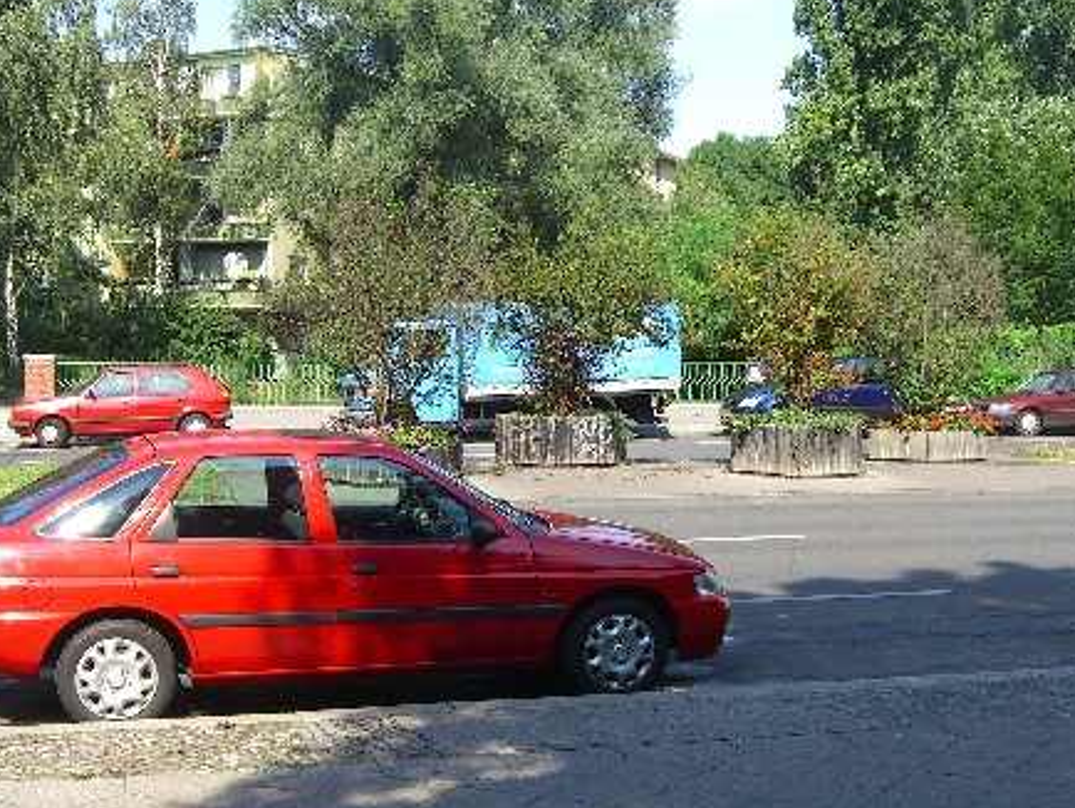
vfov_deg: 28.5
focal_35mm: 51
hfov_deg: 37.5
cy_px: 502
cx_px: 504
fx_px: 1585
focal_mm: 7.9
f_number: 4
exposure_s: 1/250
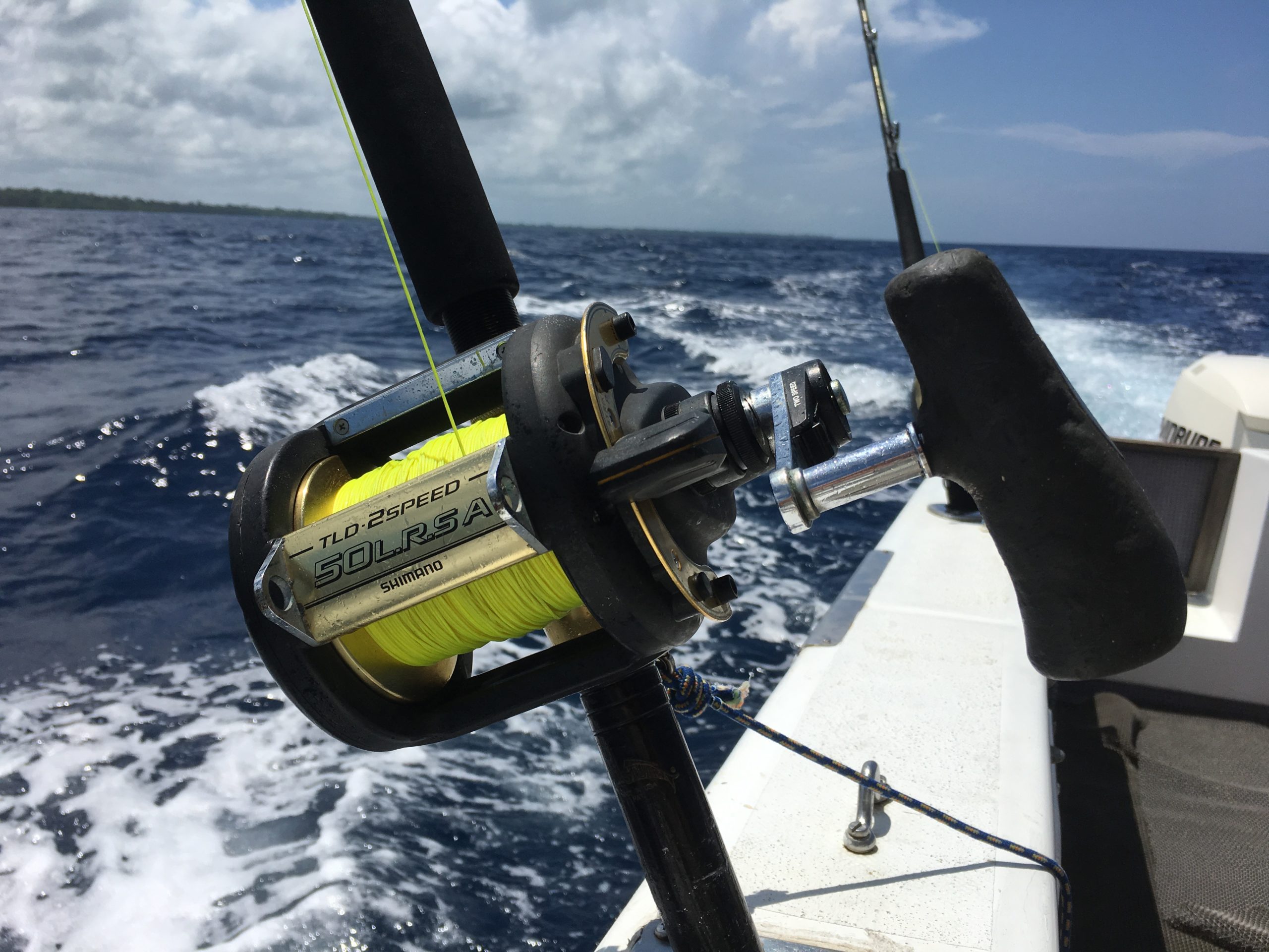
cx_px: 634
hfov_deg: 61.7
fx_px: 1063
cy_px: 476
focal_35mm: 29
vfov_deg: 48.2
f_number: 2.2
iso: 25
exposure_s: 1/4274
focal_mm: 4.15
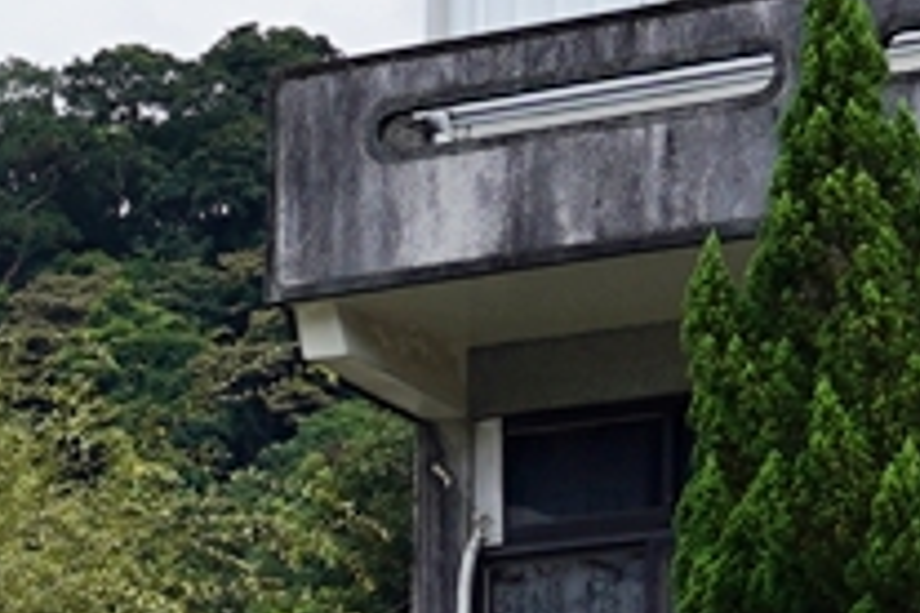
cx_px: -1102
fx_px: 5698
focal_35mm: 223
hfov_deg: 8.6
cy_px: 1770
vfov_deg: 5.8
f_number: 5.6
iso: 100
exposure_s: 1/320
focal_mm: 24
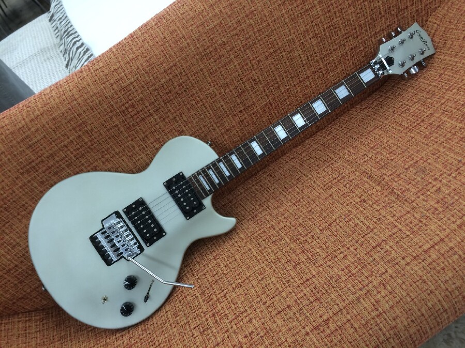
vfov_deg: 48.2
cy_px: 174
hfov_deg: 61.7
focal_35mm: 29
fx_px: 390
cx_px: 232
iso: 32
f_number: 2.2
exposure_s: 1/30
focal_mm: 4.15
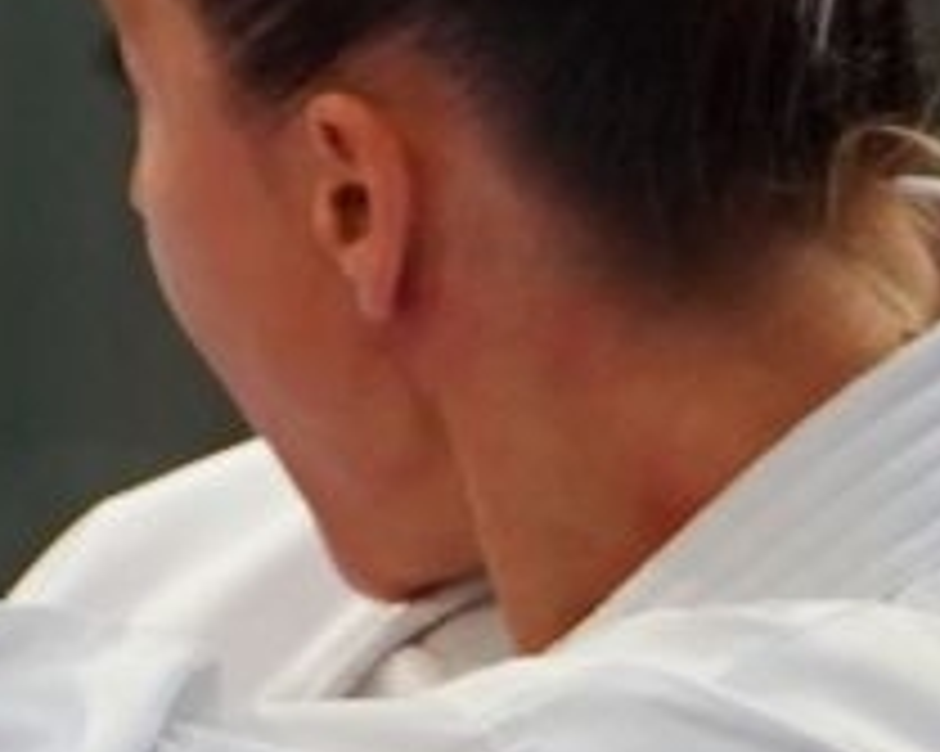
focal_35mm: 2025
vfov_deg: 0.8
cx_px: -760
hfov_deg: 1.0
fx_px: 56310
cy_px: 1860
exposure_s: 1/1000
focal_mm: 167
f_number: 2.8
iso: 1600
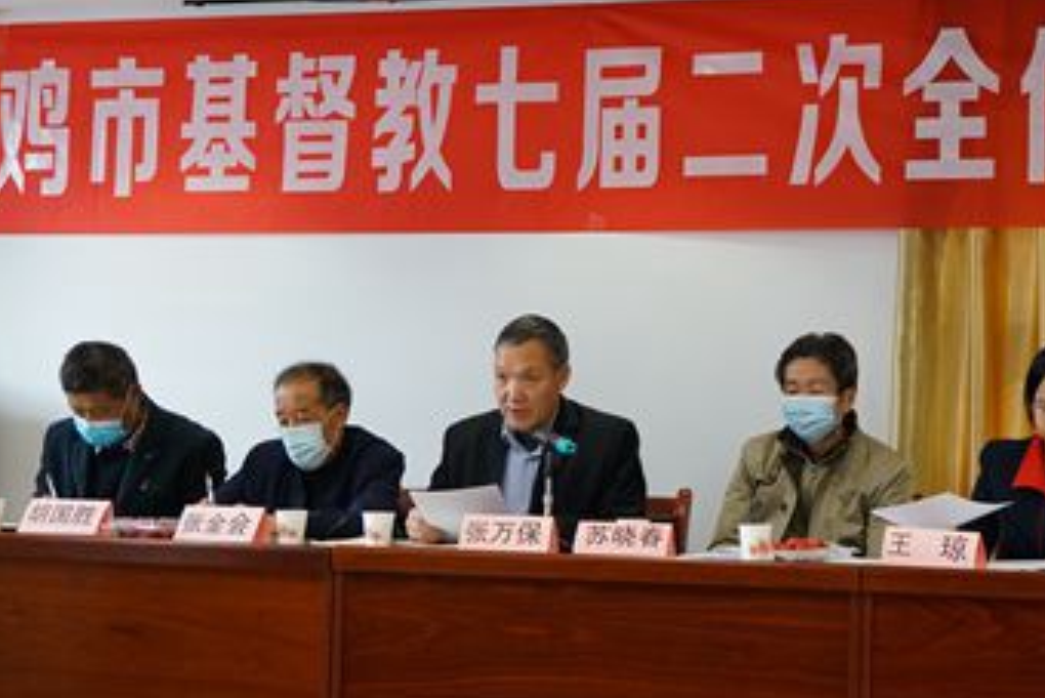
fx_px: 1946
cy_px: 360
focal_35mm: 67
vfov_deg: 20.3
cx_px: 738
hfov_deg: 29.7
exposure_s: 1/160
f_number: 4
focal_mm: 38
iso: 2000
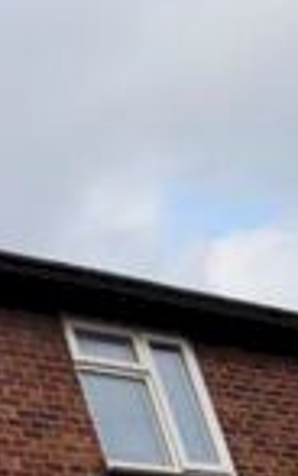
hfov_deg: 8.9
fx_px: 948
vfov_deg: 22.7
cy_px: 727
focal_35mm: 73
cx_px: -813
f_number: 10
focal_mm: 10
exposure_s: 1/320
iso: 400
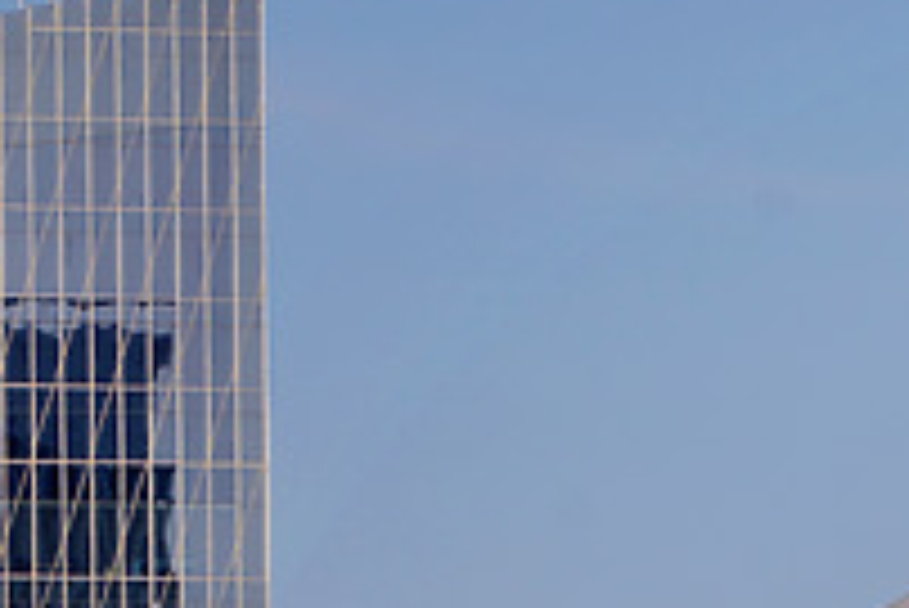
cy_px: 1286
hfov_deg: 1.5
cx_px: 1418
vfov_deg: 1.0
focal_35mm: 1338
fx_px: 33808
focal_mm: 300
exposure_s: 1/640
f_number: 6.3
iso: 200
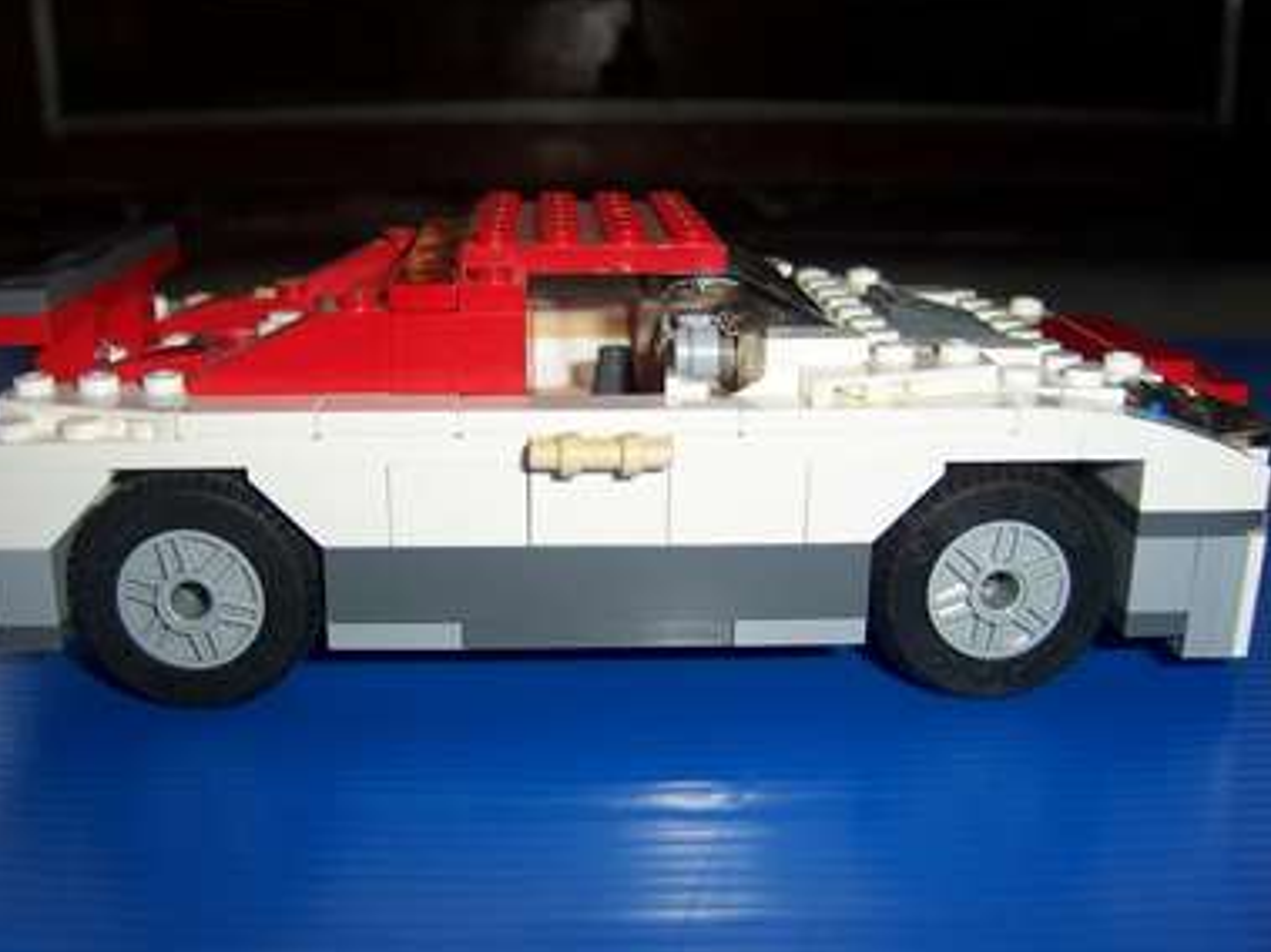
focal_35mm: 38
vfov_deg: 37.7
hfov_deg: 49.0
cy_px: 493
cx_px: 604
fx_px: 1395
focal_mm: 6.2
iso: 80
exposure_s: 1/60
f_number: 2.8
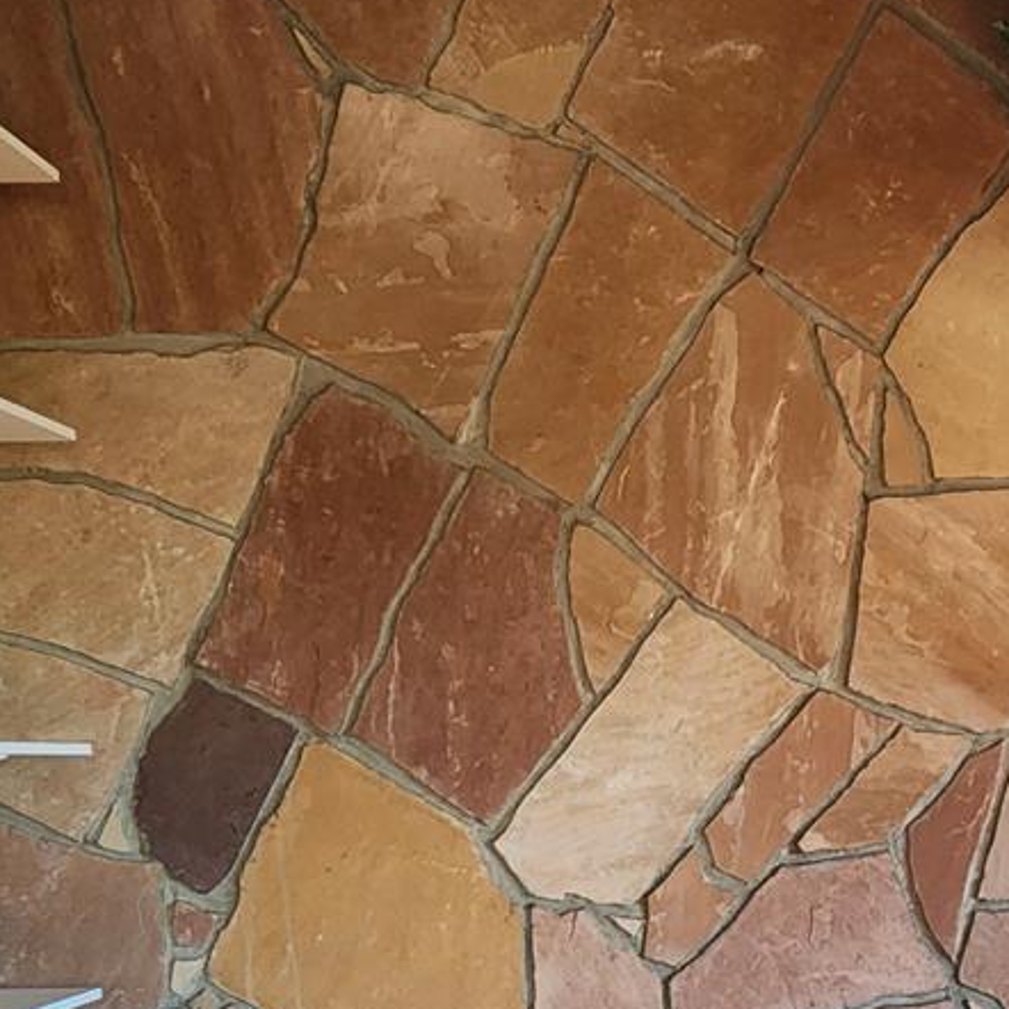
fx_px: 1286
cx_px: 802
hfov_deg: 41.1
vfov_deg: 40.2
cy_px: 874
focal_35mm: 39
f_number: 2.2
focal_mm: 2.2
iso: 320
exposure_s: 1/40
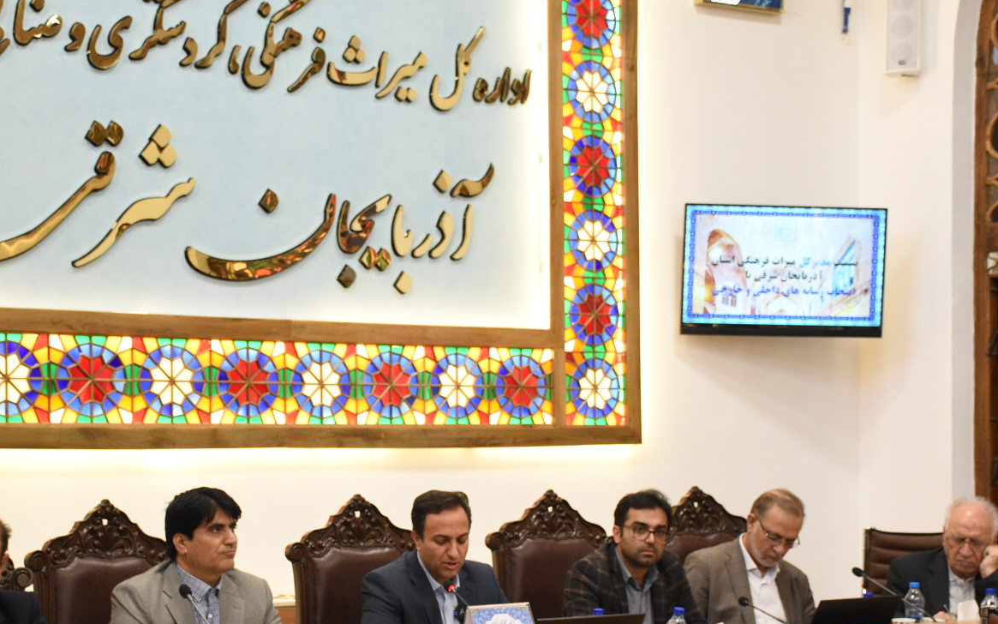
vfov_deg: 19.1
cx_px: 412
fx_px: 1849
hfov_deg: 30.1
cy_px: 406
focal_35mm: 68
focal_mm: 32
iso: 1600
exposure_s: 1/100
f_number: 4
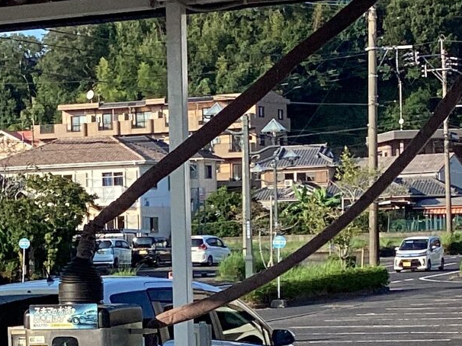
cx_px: 44
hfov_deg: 14.9
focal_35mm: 131
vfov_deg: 11.2
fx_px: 1748
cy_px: 334
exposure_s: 1/1481
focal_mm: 3.3
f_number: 2.4
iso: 25
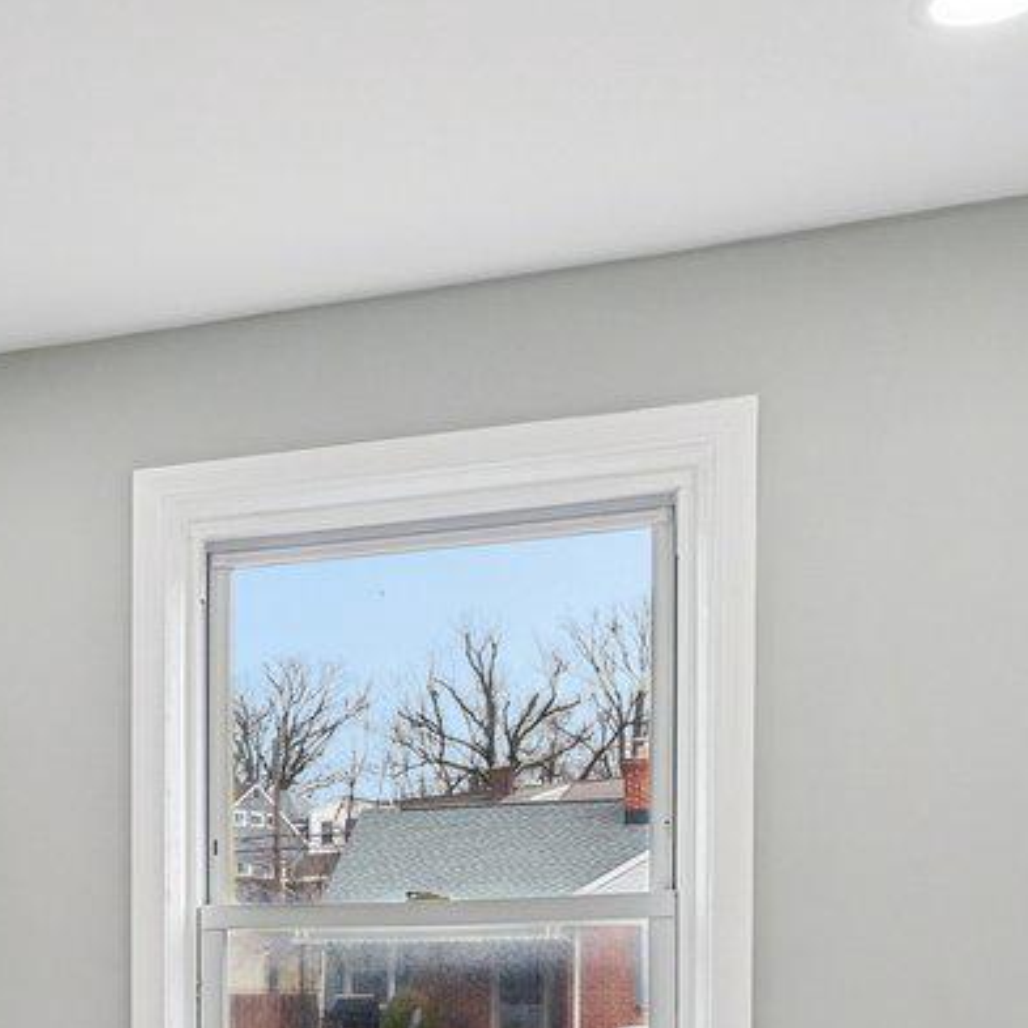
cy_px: 1069
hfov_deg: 24.1
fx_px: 2083
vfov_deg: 26.0
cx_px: -327
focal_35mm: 62
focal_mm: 14
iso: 110
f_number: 8
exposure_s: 1/15
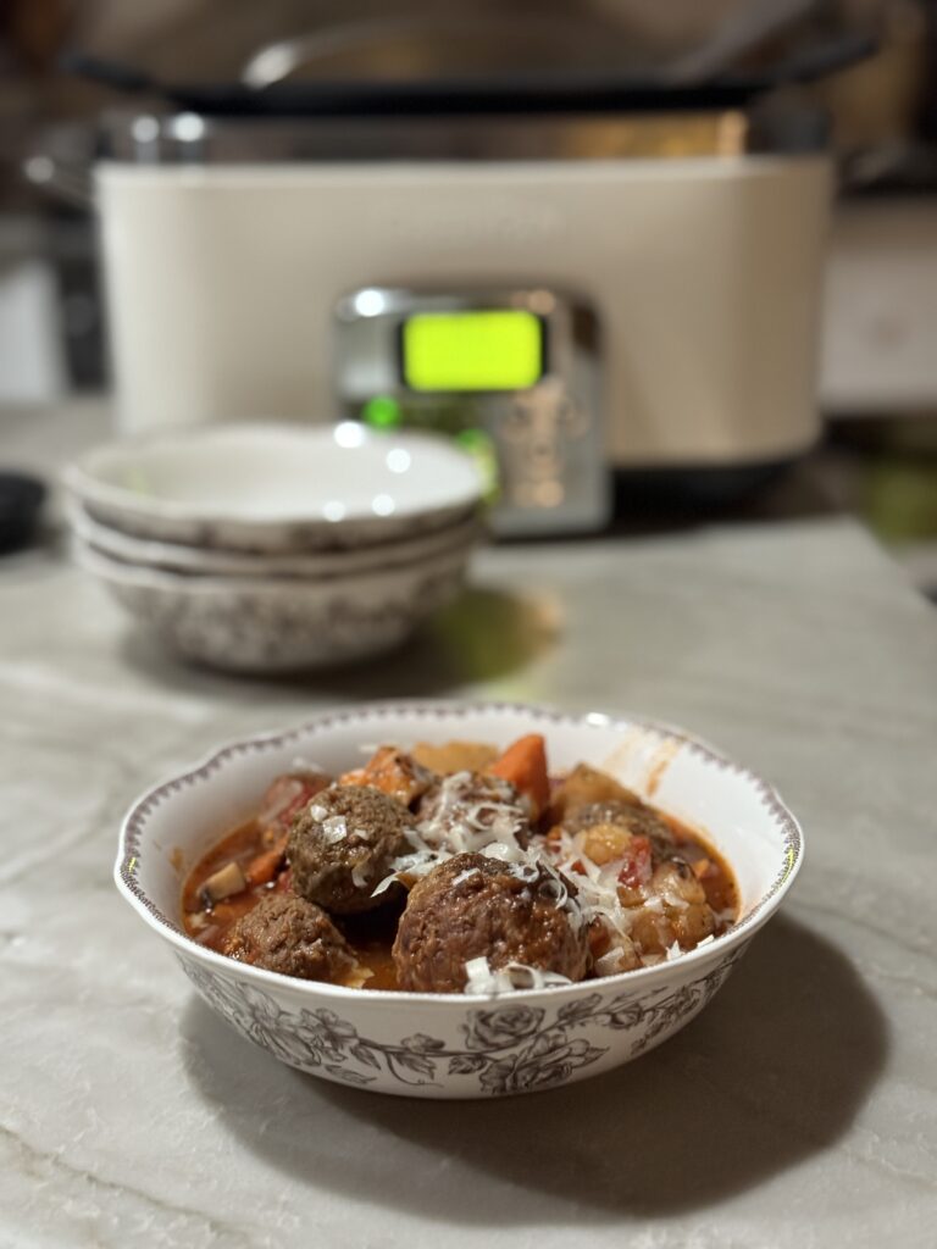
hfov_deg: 30.3
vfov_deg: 39.7
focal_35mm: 48
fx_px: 1732
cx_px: 468
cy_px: 624
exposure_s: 1/30
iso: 400
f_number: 1.78
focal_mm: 6.76
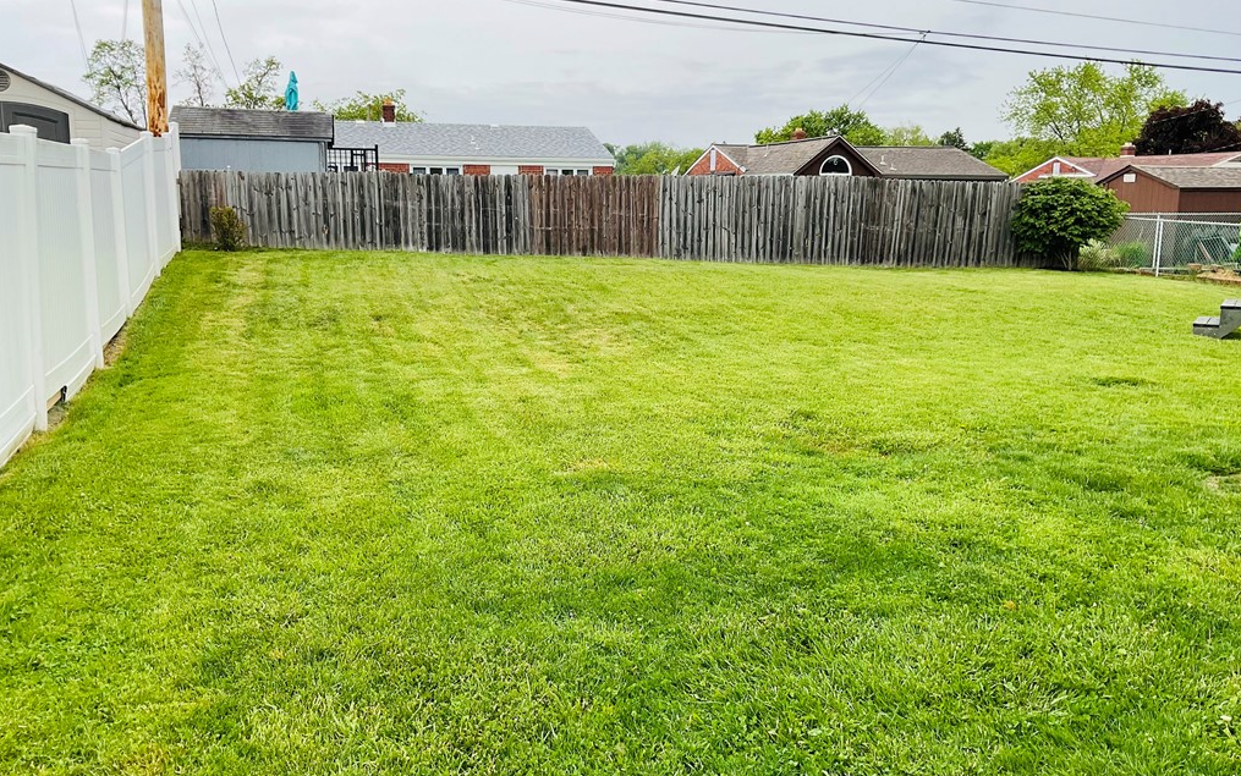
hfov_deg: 61.2
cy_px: 390
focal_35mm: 31
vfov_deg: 40.6
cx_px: 622
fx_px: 1049
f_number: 1.8
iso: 16
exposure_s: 1/562
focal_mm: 3
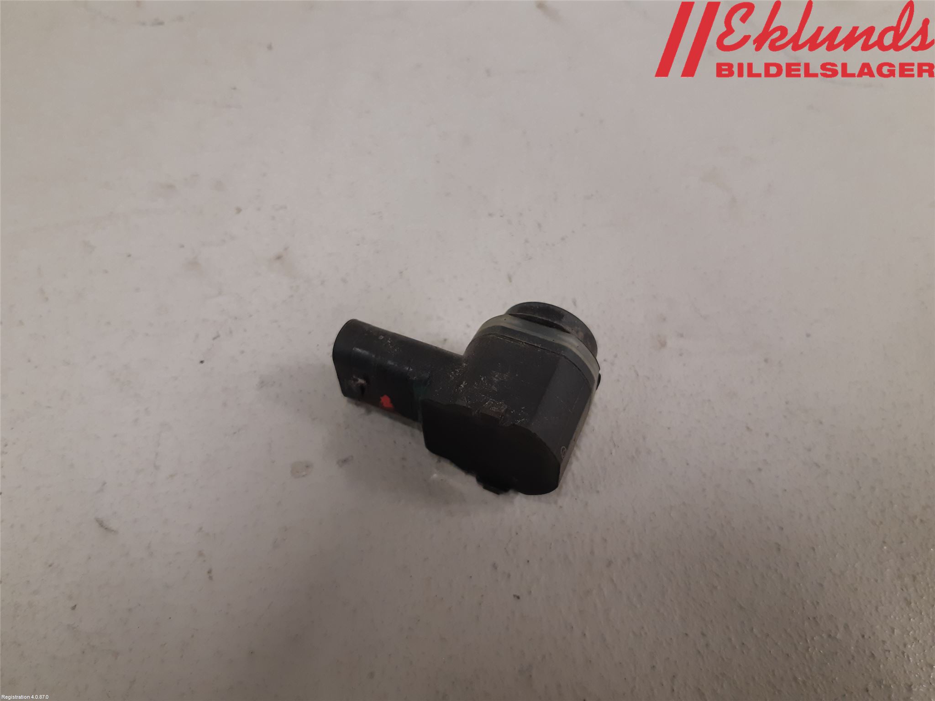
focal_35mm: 26
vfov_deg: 53.1
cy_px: 350
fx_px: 702
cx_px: 468
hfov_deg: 67.3
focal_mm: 3.93
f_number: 1.7
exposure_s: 1/50
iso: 160
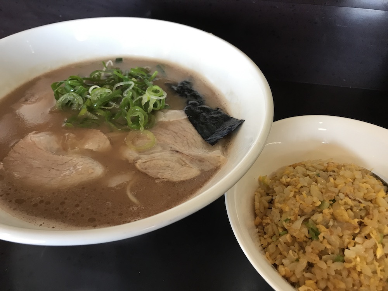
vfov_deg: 49.7
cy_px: 146
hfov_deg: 63.4
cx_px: 194
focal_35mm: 28
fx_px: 314
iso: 40
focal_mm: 3.99
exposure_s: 1/17
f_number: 1.8
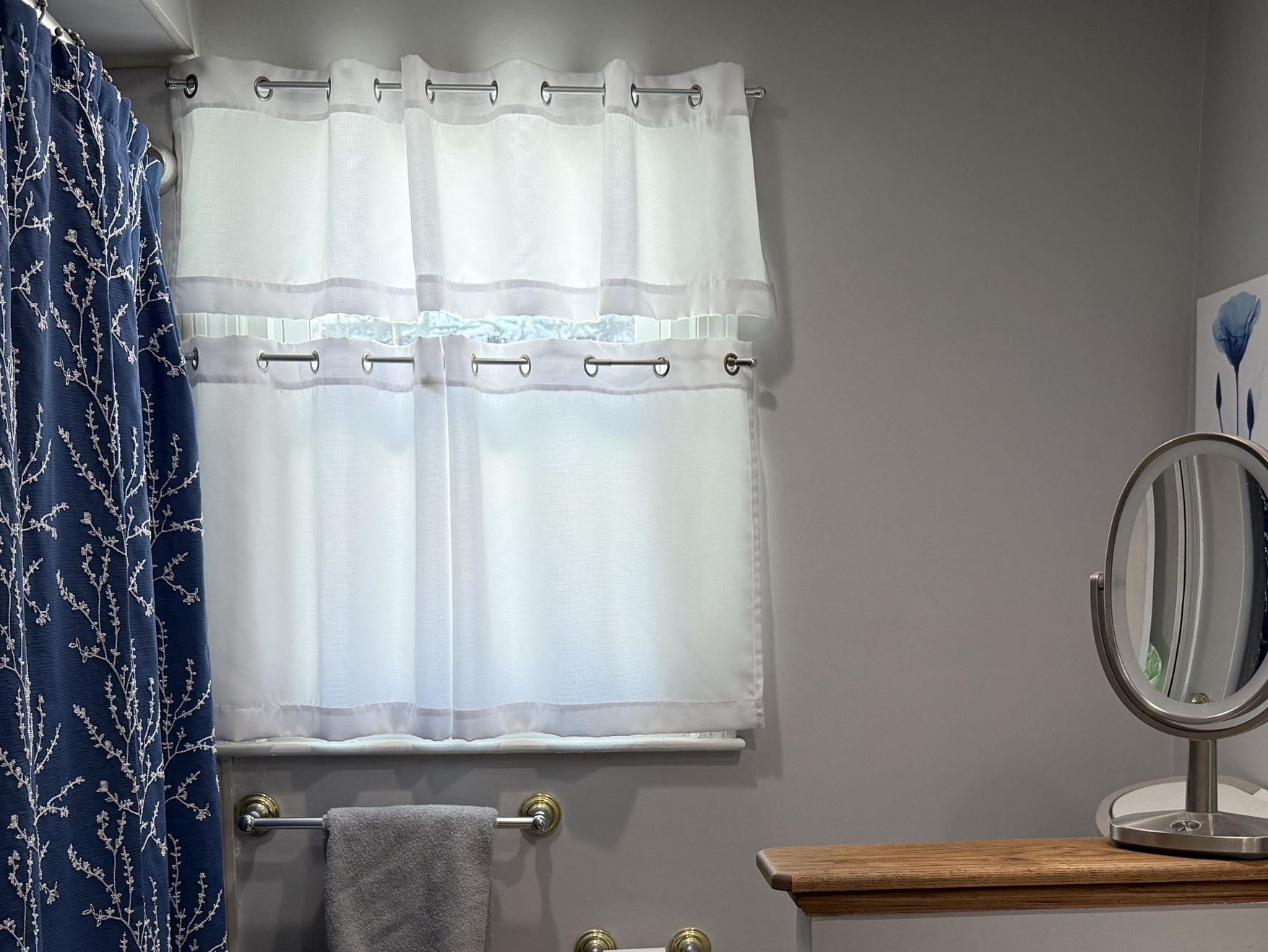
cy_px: 755
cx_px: 673
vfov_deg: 33.4
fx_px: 1539
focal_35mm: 42
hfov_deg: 44.8
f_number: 1.78
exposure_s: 1/170
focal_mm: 6.76
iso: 160
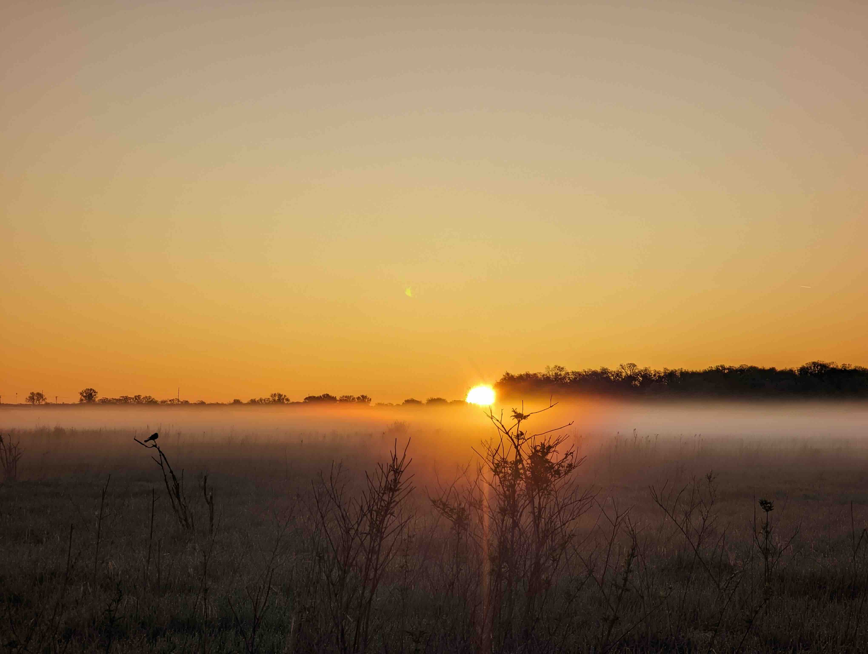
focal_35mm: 106
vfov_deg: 14.0
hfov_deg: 18.5
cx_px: 434
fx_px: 2662
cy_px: 327
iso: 39
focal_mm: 19
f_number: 3.5
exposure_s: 1/891
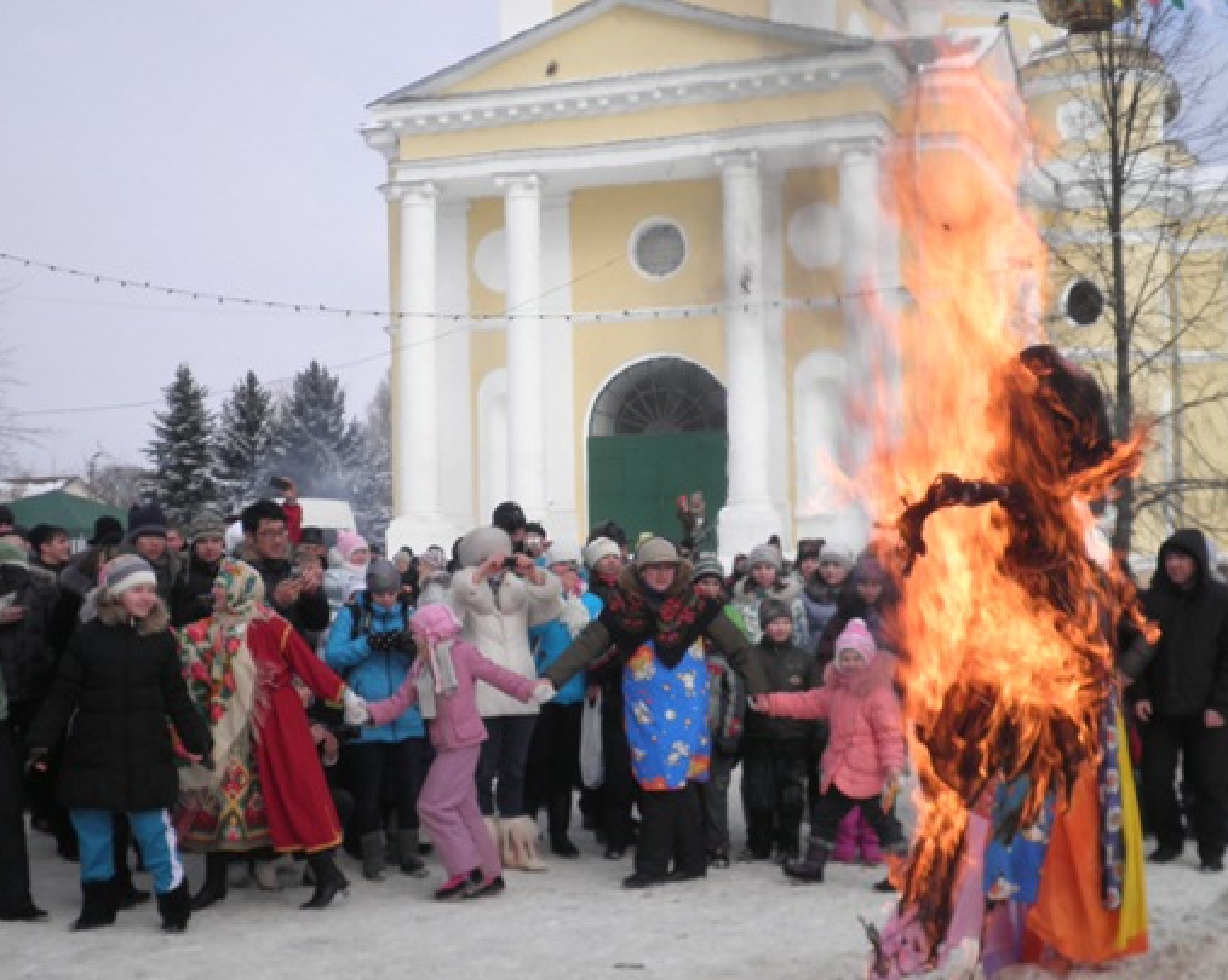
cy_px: 515
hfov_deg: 35.4
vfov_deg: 28.6
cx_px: 622
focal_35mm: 53
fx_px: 1925
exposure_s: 1/80
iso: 64
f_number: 10.1
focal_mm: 7.6
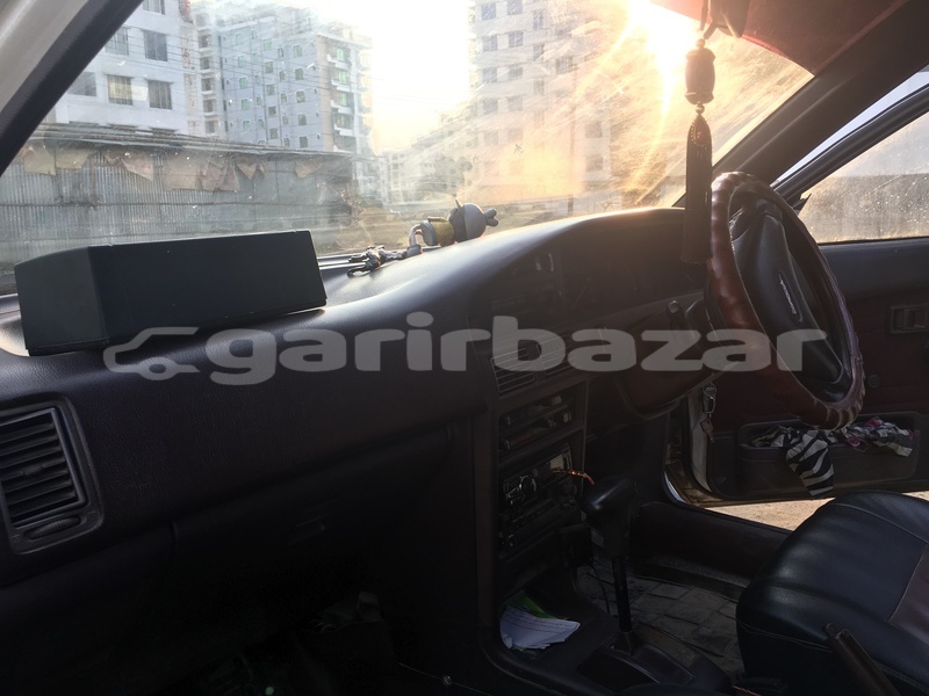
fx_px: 778
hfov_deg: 61.7
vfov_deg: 48.2
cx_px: 464
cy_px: 348
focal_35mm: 29
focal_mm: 4.15
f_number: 2.2
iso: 25
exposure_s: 1/167
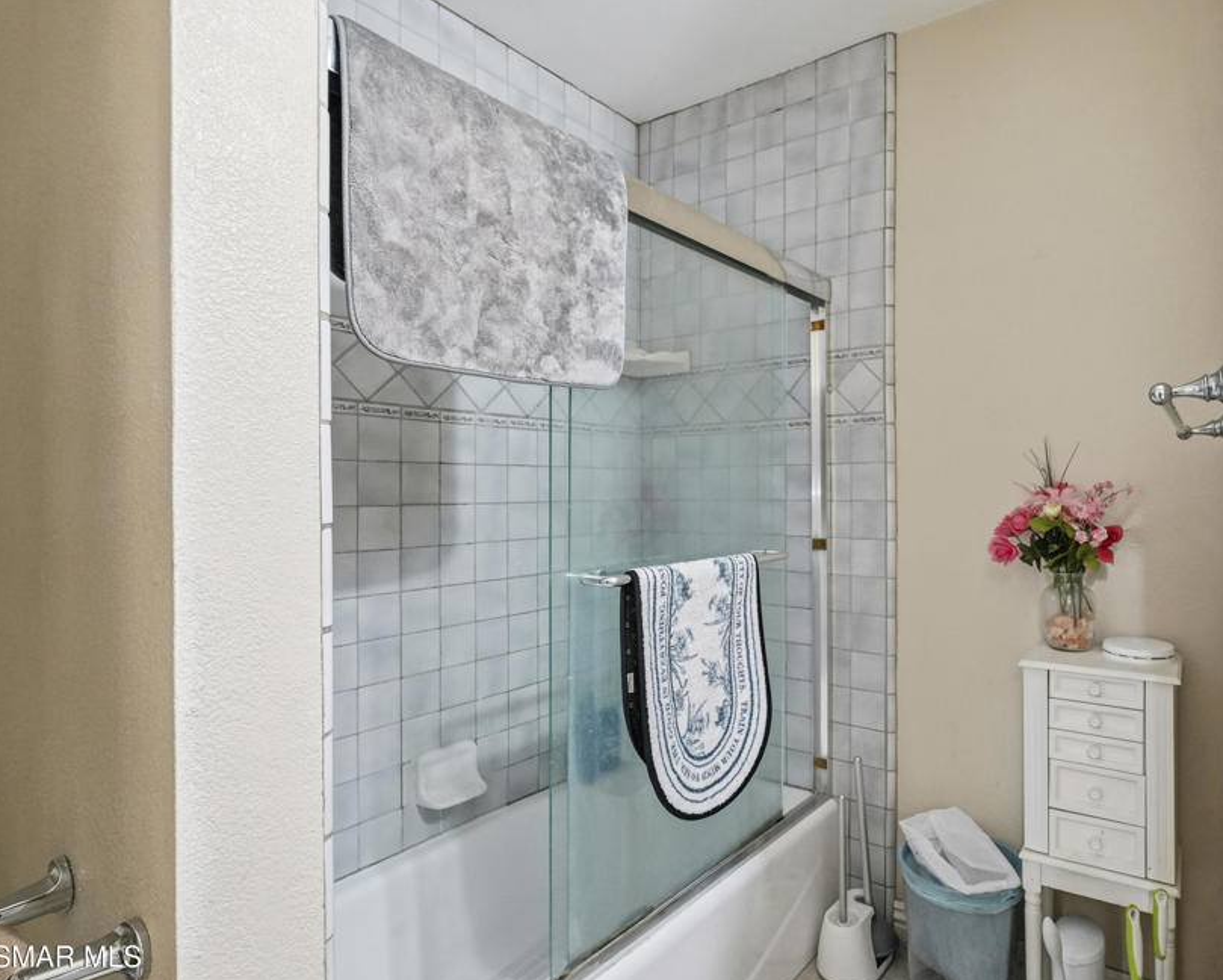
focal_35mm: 19
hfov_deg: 82.1
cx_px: 742
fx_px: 688
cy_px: 488
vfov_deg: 70.9
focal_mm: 16
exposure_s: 1/25
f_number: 8
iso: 10000
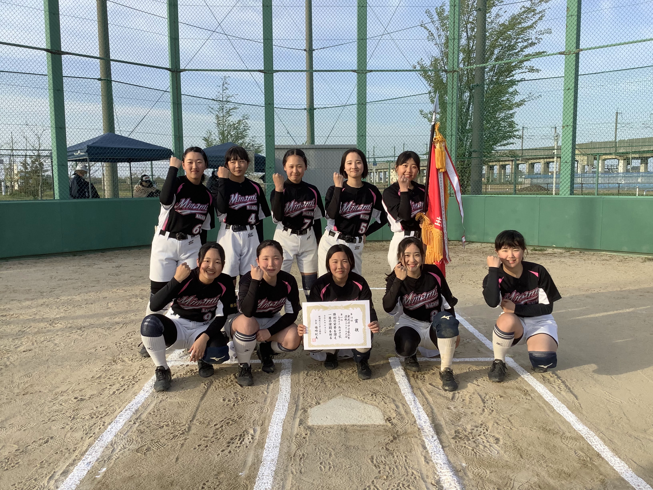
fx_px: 585
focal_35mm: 31
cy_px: 245
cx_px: 326
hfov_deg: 58.4
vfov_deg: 45.4
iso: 25
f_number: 2.4
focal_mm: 3.3
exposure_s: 1/485
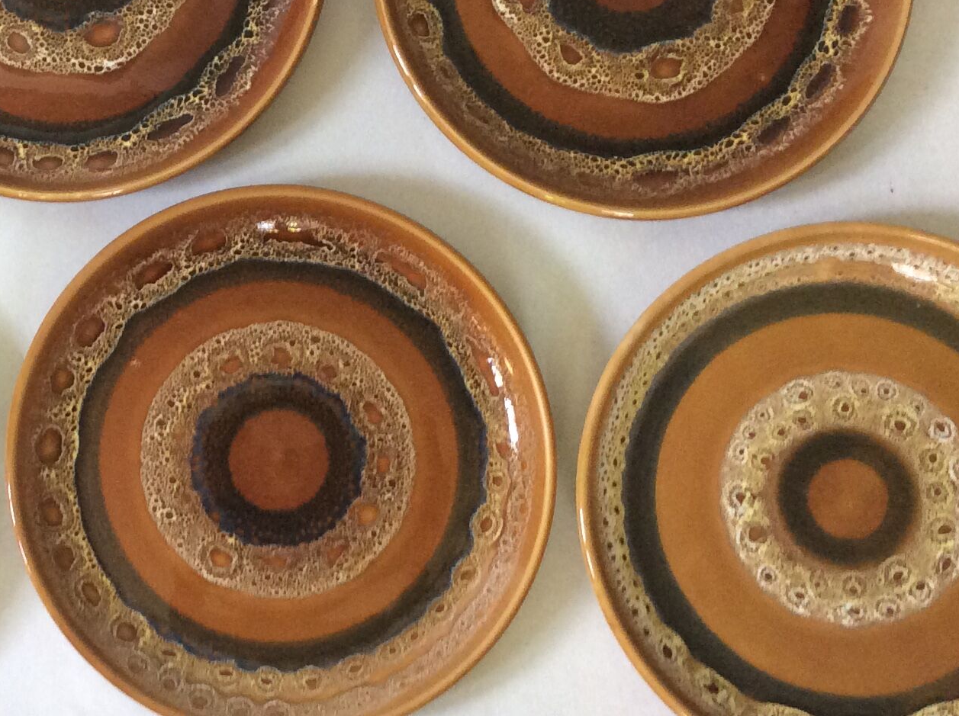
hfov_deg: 28.7
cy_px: 210
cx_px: 181
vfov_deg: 22.1
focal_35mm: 66
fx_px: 1826
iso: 125
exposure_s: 1/25
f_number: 2.4
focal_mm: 3.3
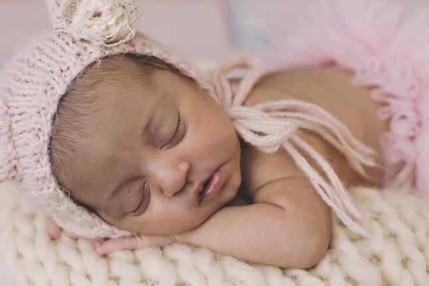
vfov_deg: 20.8
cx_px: 213
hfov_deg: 31.0
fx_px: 774
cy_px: 204
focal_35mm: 65
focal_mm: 35
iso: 400
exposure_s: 1/200
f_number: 2.8
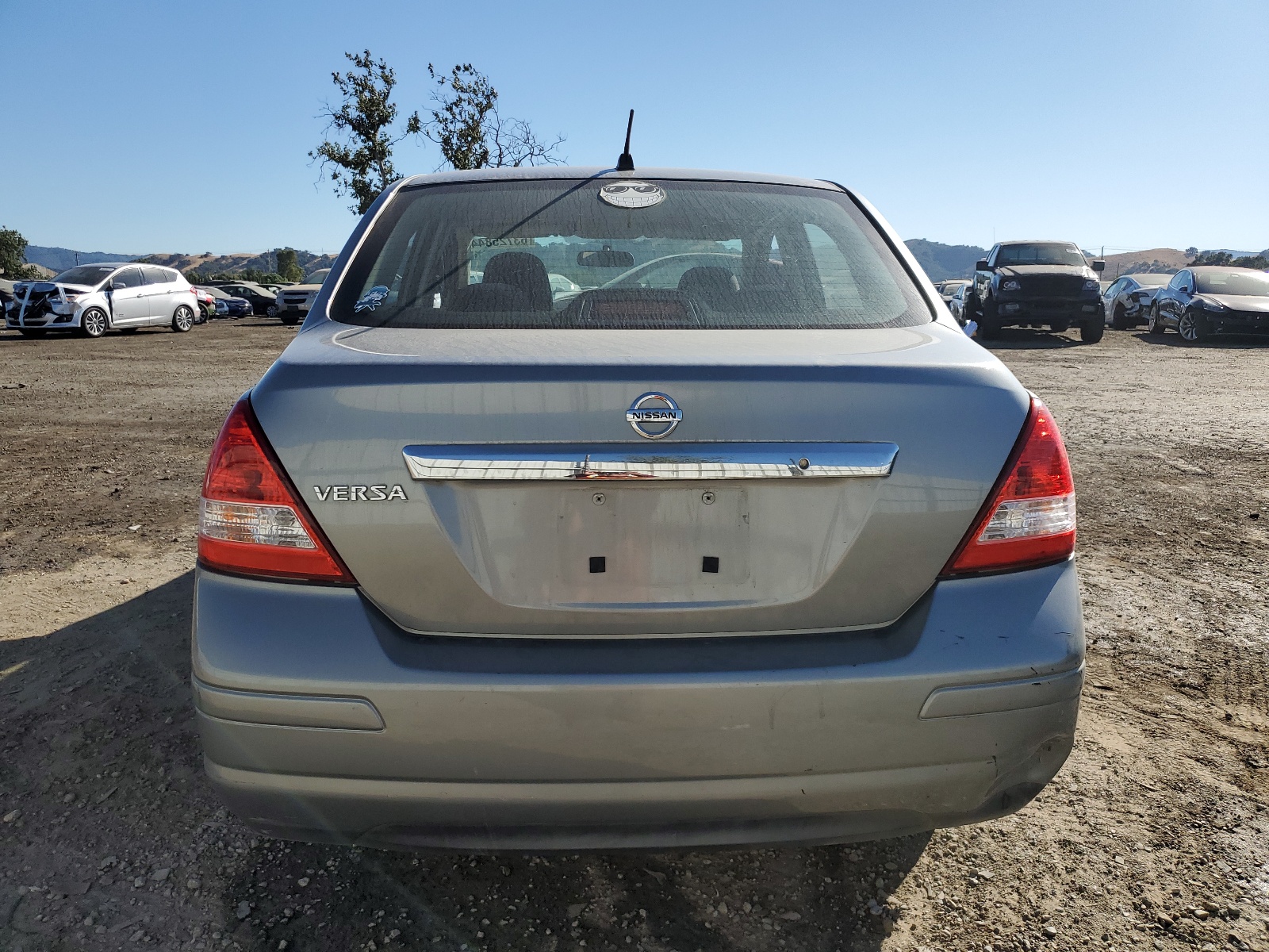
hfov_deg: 67.3
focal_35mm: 26
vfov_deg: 53.1
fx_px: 953
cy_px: 476
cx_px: 634
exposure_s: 1/5000
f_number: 1.5
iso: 50
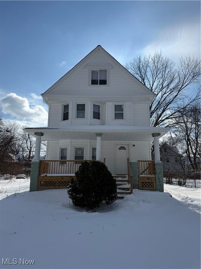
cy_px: 134
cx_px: 100
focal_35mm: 24
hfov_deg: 56.8
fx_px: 186
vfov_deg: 71.6
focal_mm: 6.76
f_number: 1.78
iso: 80
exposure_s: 1/14286
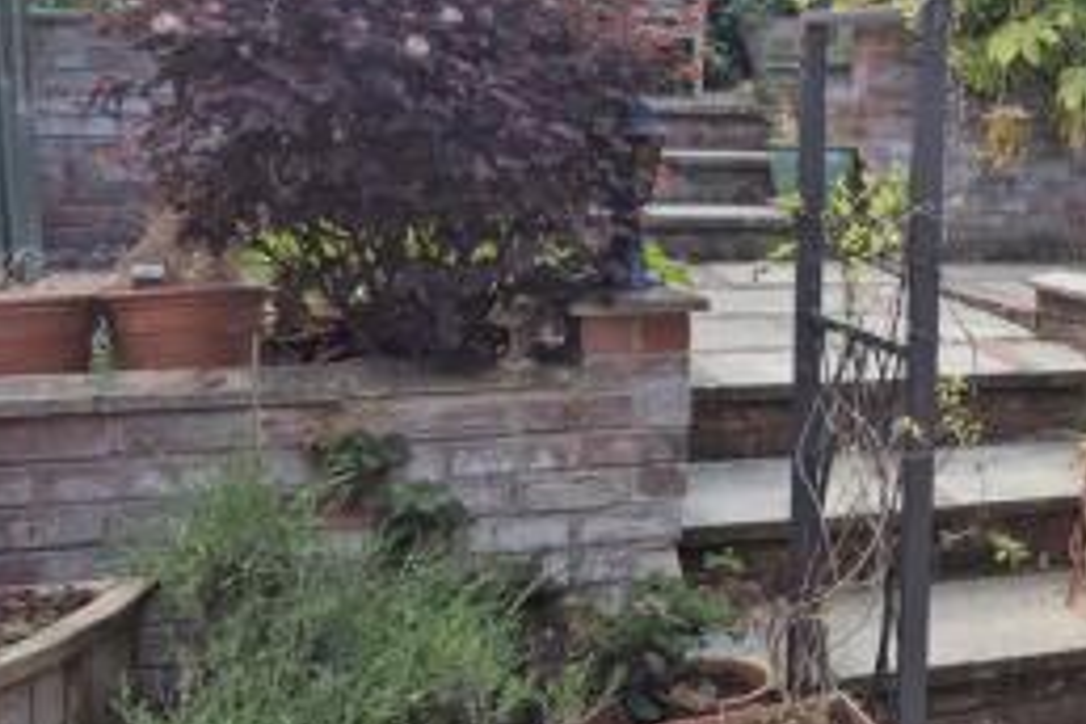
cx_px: 1118
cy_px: 326
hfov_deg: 33.3
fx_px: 1629
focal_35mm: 54
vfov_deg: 25.0
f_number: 1.8
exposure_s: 1/1448
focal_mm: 5.4
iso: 25
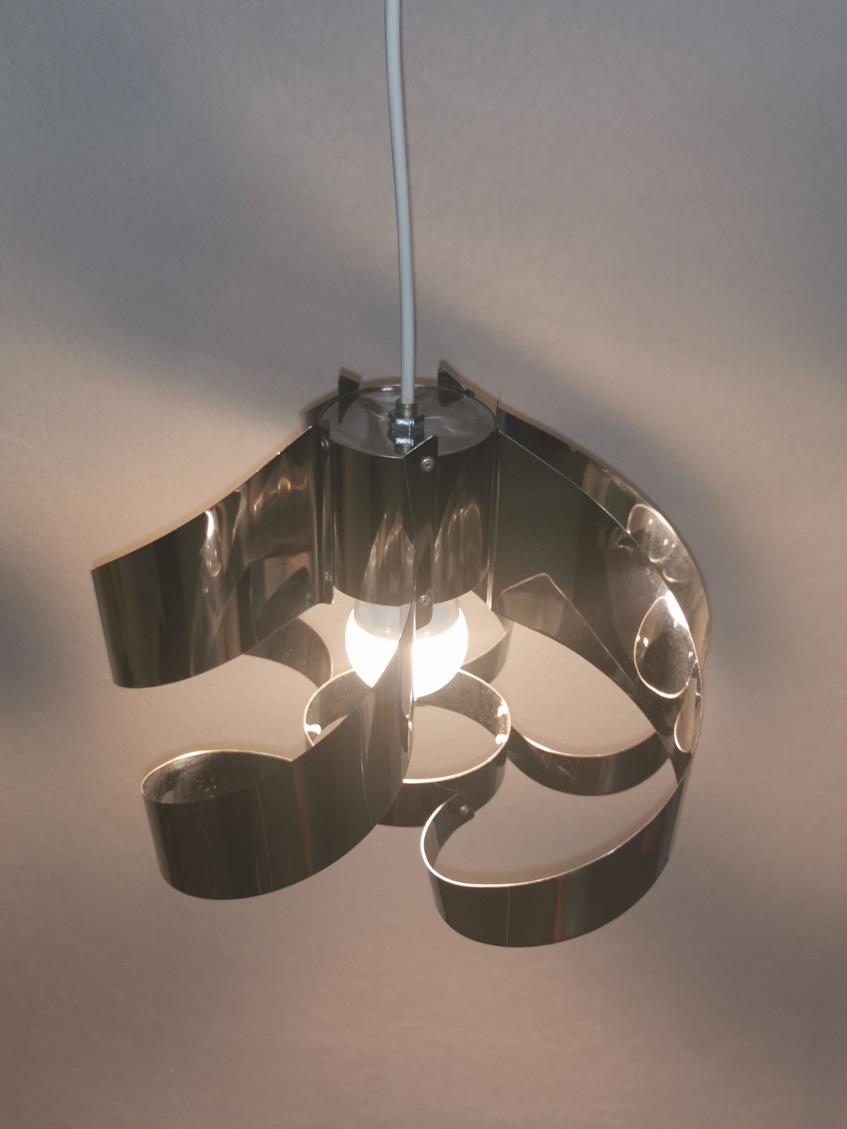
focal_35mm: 39
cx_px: 424
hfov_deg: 36.8
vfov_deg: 47.9
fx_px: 1272
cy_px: 564
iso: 125
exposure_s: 1/100
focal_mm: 5.58
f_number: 1.8
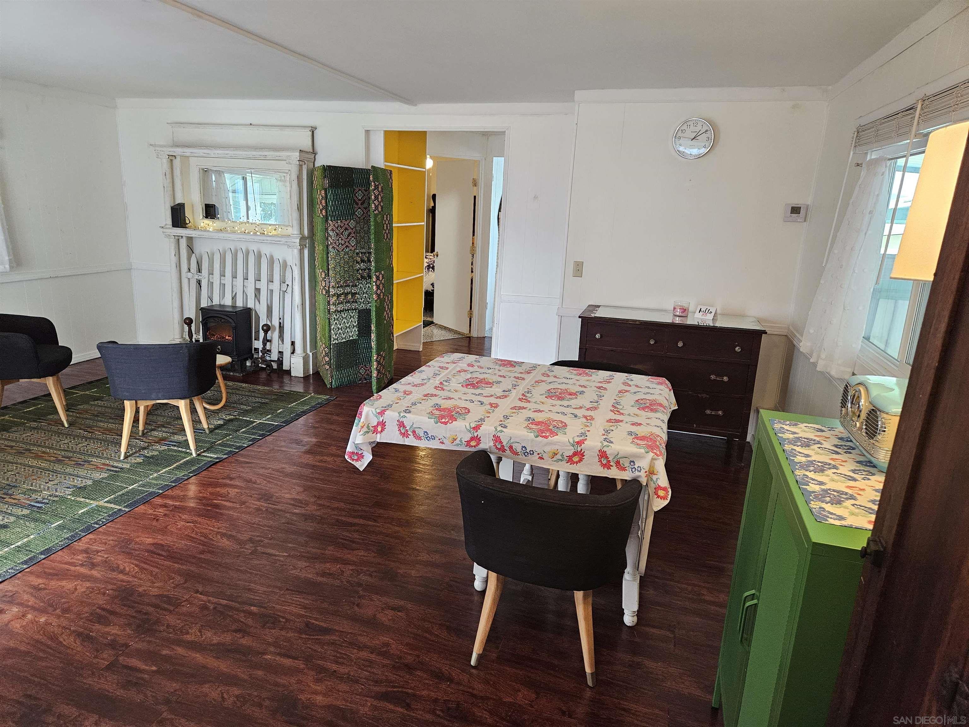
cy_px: 364
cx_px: 484
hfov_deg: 73.9
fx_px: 644
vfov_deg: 58.9
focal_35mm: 23
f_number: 1.8
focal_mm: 5.4
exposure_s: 1/120
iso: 640
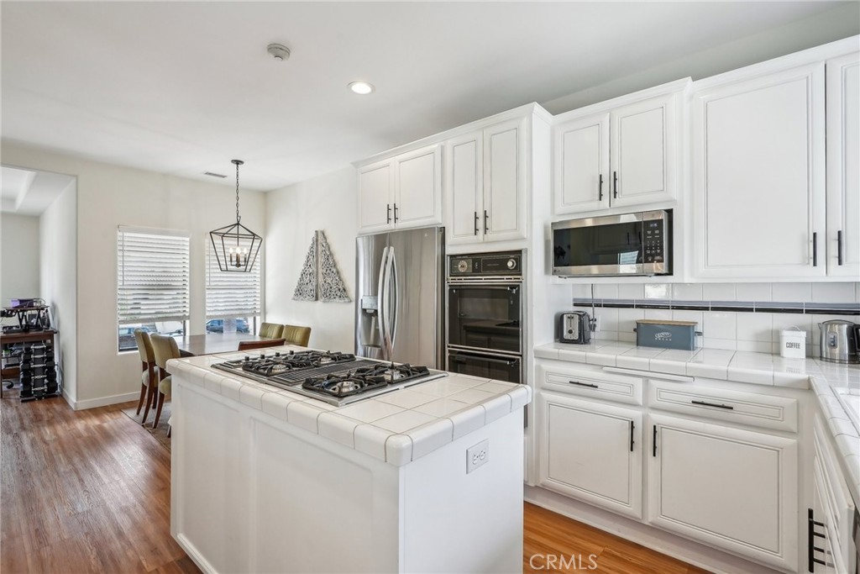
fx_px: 382
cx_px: 430
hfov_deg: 96.7
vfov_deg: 73.8
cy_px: 287
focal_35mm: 16
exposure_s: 1/30
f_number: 8
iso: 400
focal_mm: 16
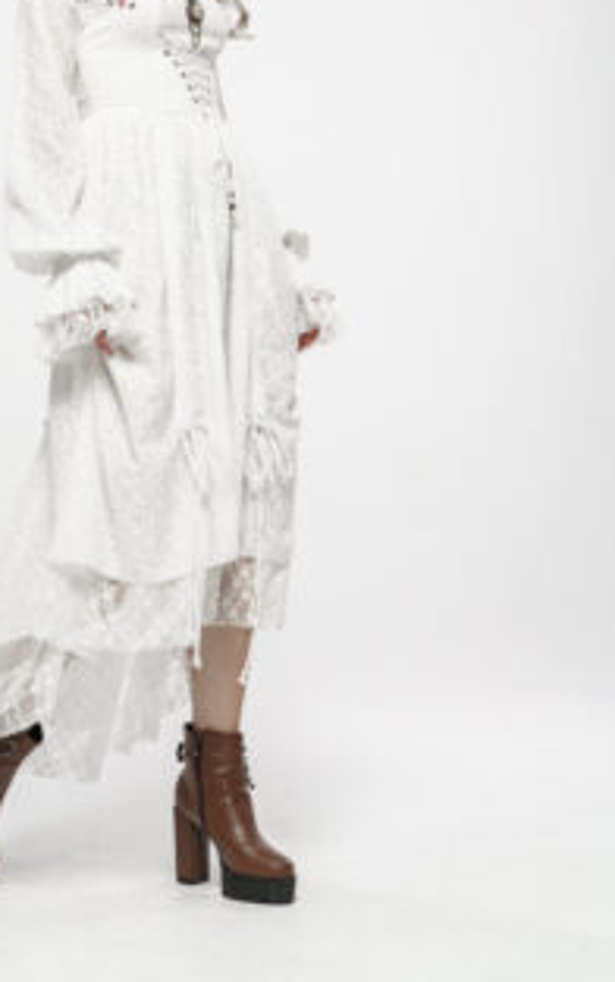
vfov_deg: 24.2
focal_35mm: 85
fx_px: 2276
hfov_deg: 15.3
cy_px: 307
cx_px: 154
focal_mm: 58
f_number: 8
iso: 200
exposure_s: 1/160
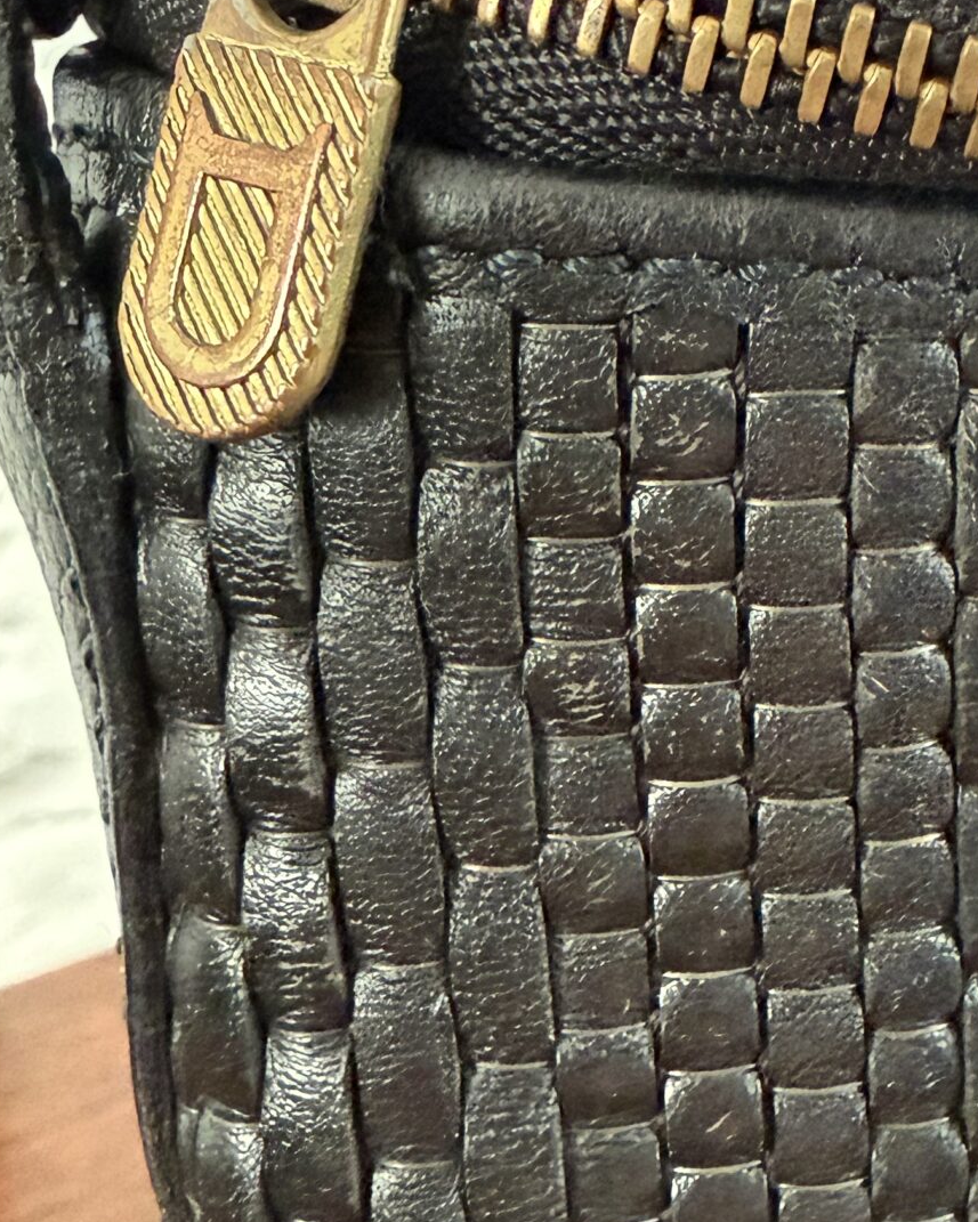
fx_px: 2026
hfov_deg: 26.7
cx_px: 754
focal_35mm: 56
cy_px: 412
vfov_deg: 33.3
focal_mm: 2.22
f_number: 2.2
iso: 1250
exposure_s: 1/60
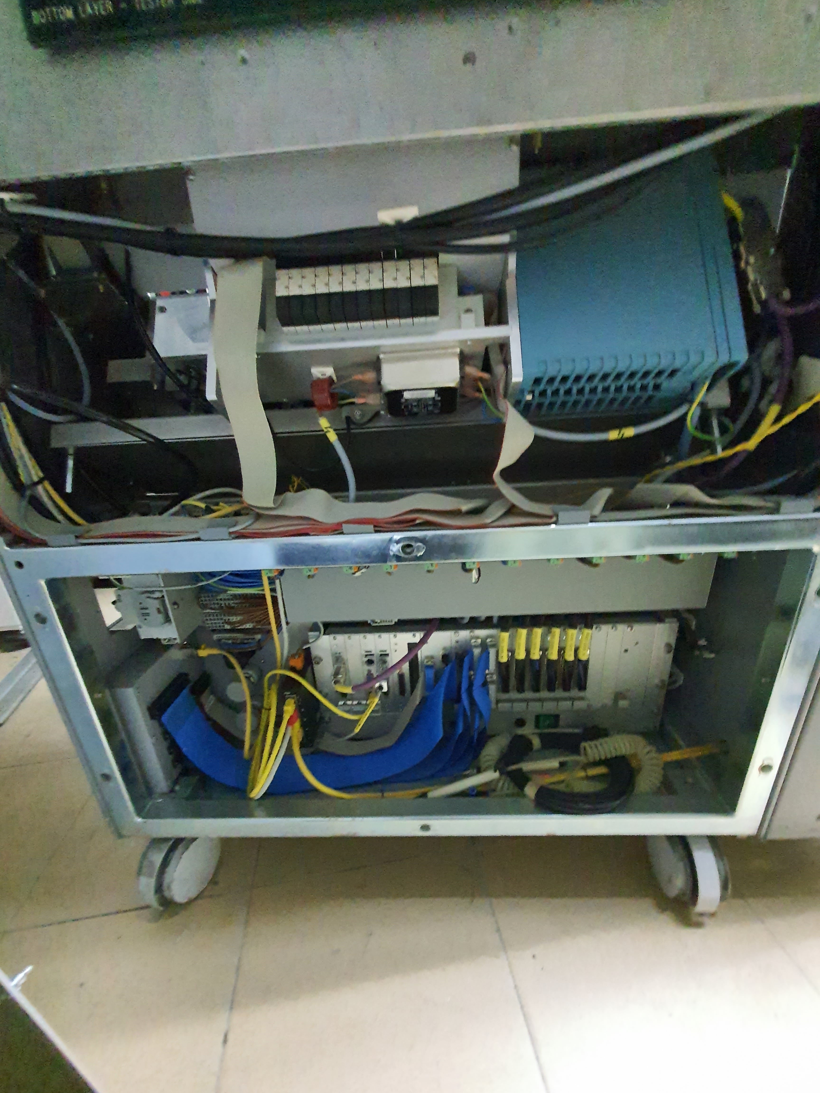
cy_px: 546
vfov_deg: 106.2
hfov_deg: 89.9
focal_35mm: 13
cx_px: 410
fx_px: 411
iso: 640
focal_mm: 1.8
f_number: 2.2
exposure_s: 1/11
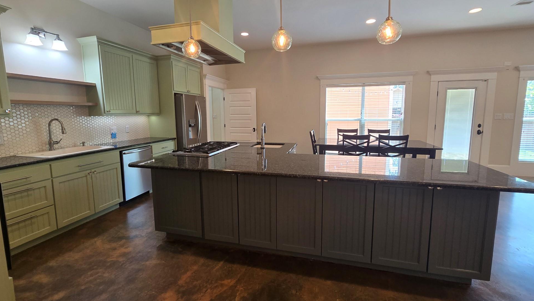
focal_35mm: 15
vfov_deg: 70.4
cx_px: 266
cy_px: 137
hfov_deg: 103.0
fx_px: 212
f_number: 2.2
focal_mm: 2.2
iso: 125
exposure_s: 1/60
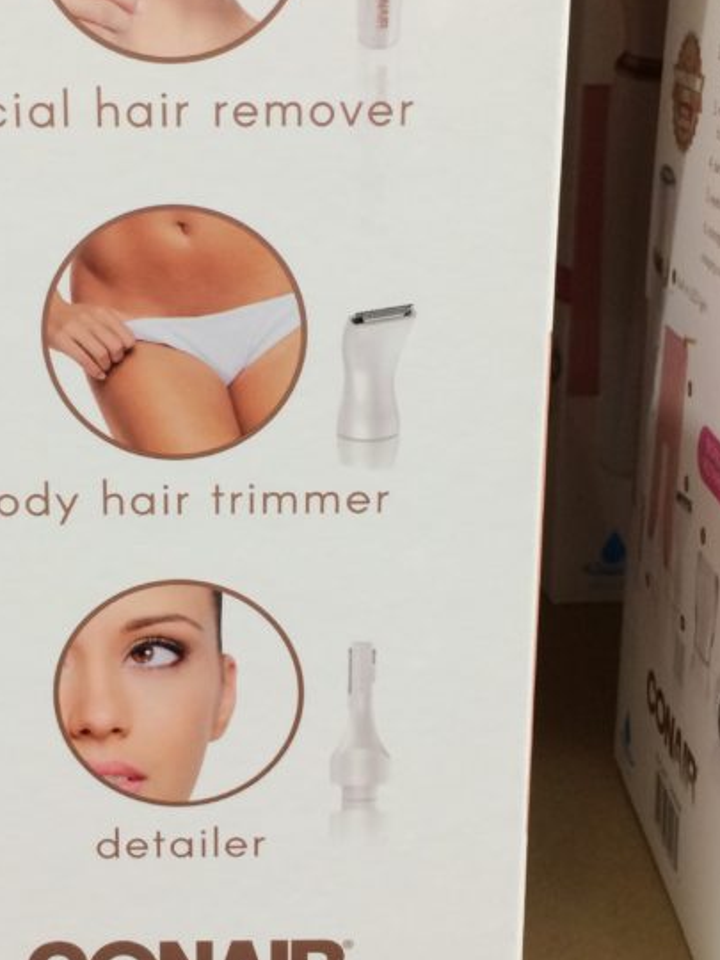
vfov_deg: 34.8
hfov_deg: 26.4
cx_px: 219
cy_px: 377
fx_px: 1525
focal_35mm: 55
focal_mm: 4.15
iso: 100
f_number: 2.2
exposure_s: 1/30
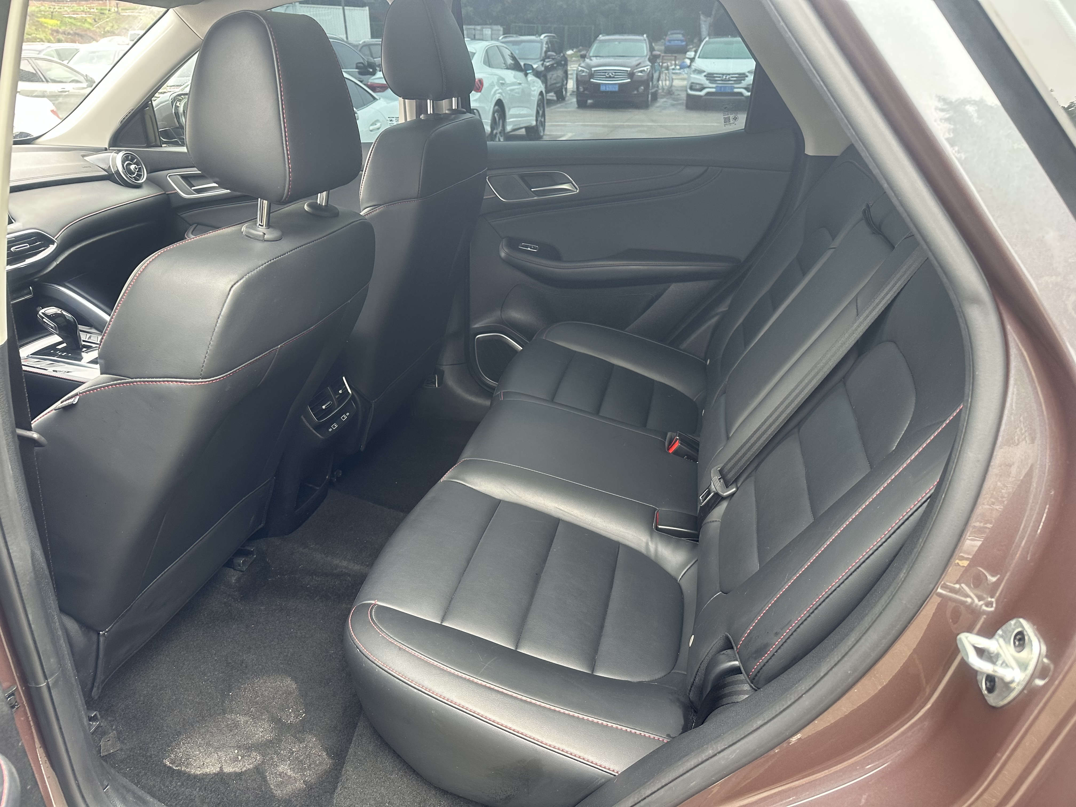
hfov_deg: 71.6
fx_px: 746
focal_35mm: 24
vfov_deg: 56.8
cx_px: 538
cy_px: 404
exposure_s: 1/121
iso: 125
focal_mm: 6.86
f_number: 1.78
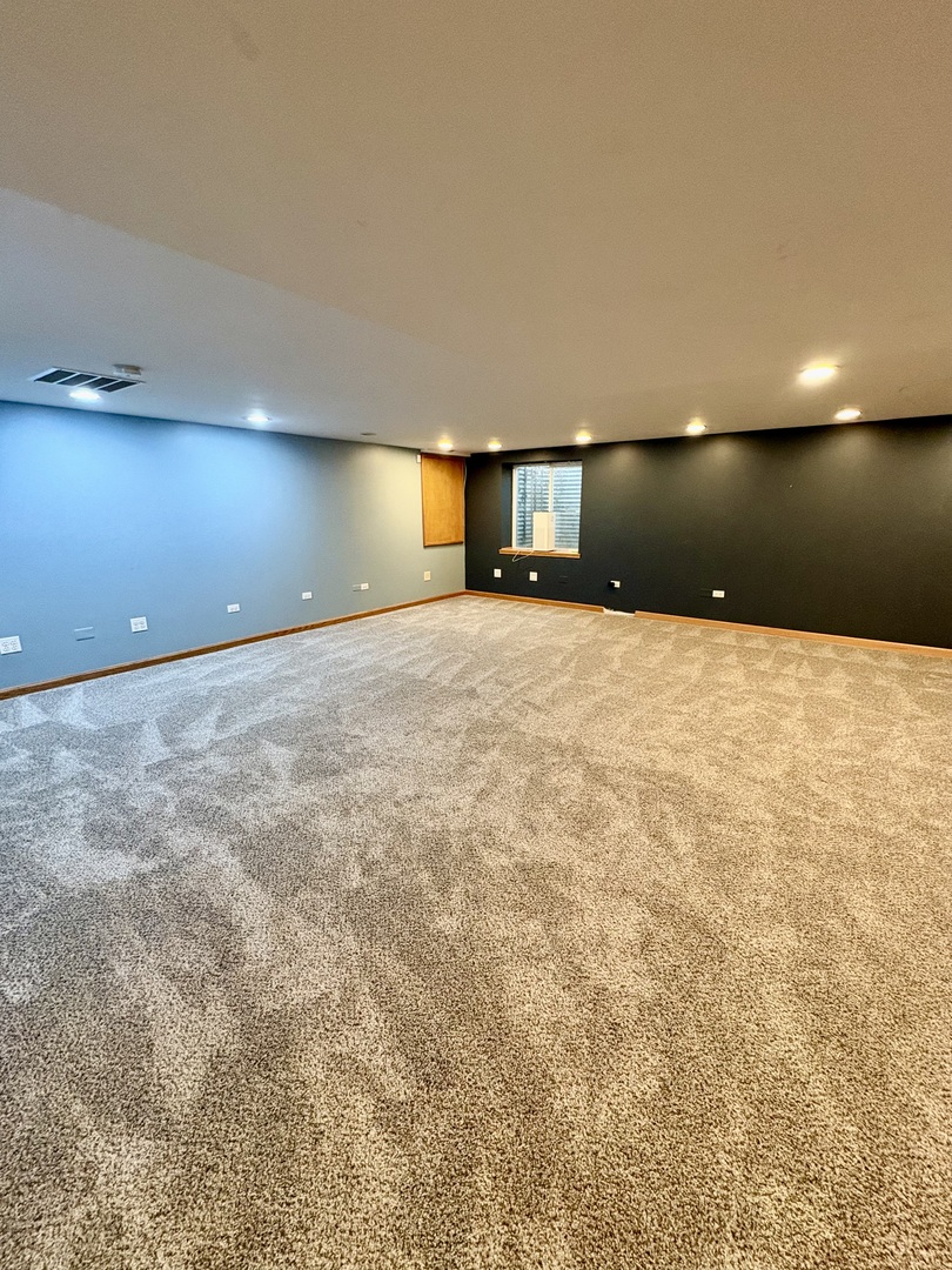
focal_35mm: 14
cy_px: 635
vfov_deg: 102.1
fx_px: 513
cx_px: 476
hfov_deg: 85.7
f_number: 2.2
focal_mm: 2.22
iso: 400
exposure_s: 1/60
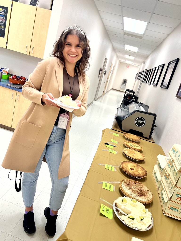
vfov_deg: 67.3
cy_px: 120
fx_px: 181
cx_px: 90
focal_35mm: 26
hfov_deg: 53.1
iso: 64
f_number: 1.5
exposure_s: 1/60
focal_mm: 5.7
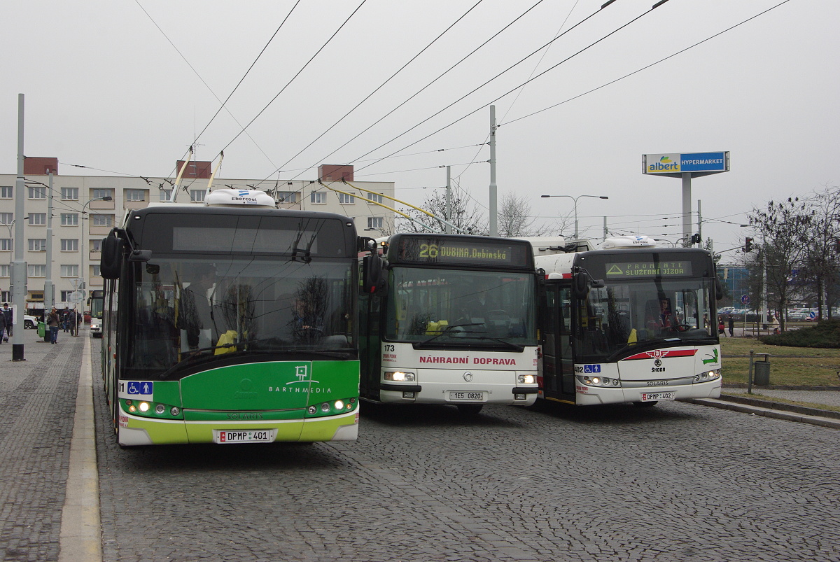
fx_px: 1191
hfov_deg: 38.8
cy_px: 281
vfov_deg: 26.5
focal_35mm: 51
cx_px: 420
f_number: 8
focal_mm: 34
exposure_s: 1/250
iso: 400
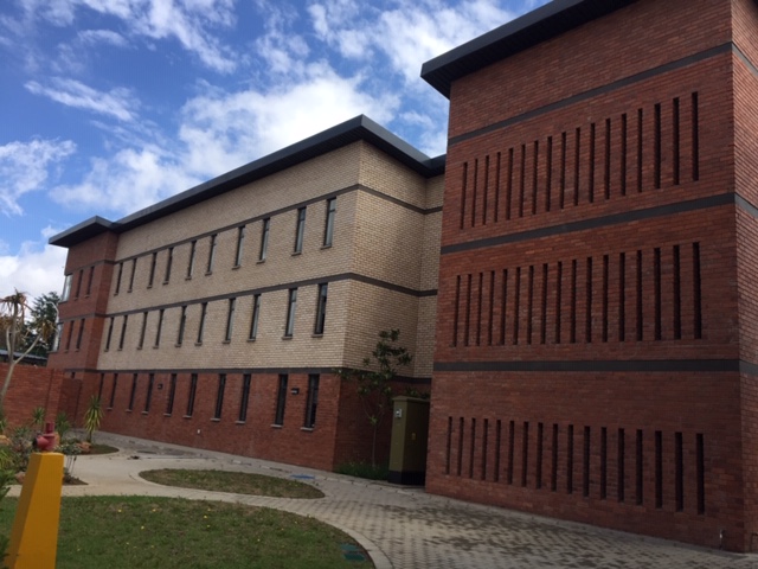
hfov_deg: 61.7
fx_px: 635
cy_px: 284
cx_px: 379
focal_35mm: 29
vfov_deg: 48.2
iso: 32
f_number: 2.2
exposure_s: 1/1364
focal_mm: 4.15
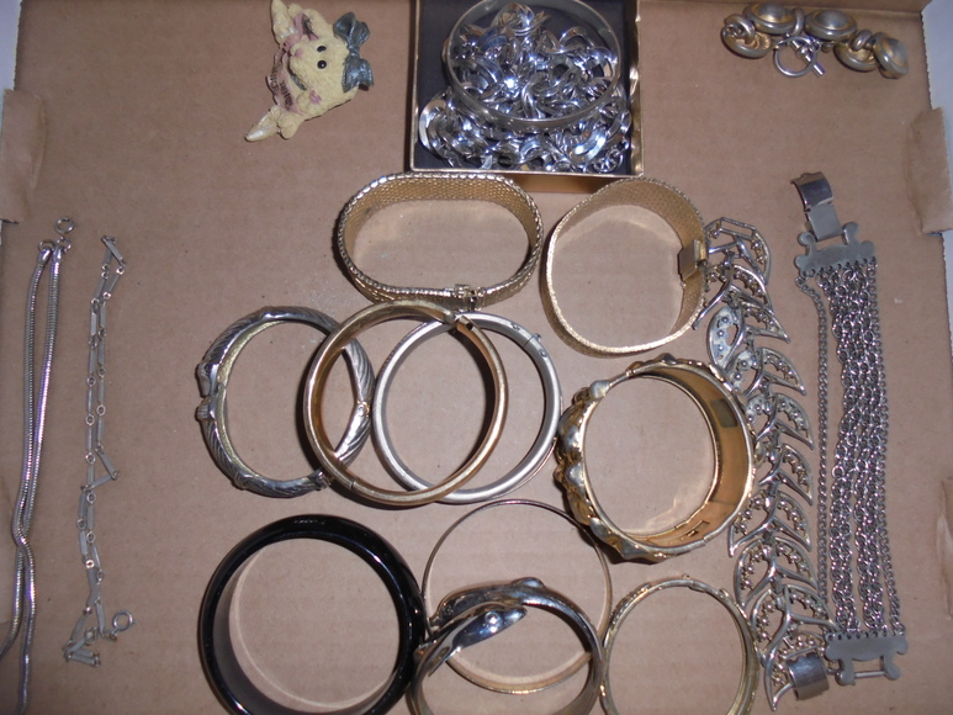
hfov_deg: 67.3
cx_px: 476
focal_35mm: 26
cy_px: 358
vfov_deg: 53.1
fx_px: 716
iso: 160
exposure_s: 1/30
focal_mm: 4.6
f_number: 3.5
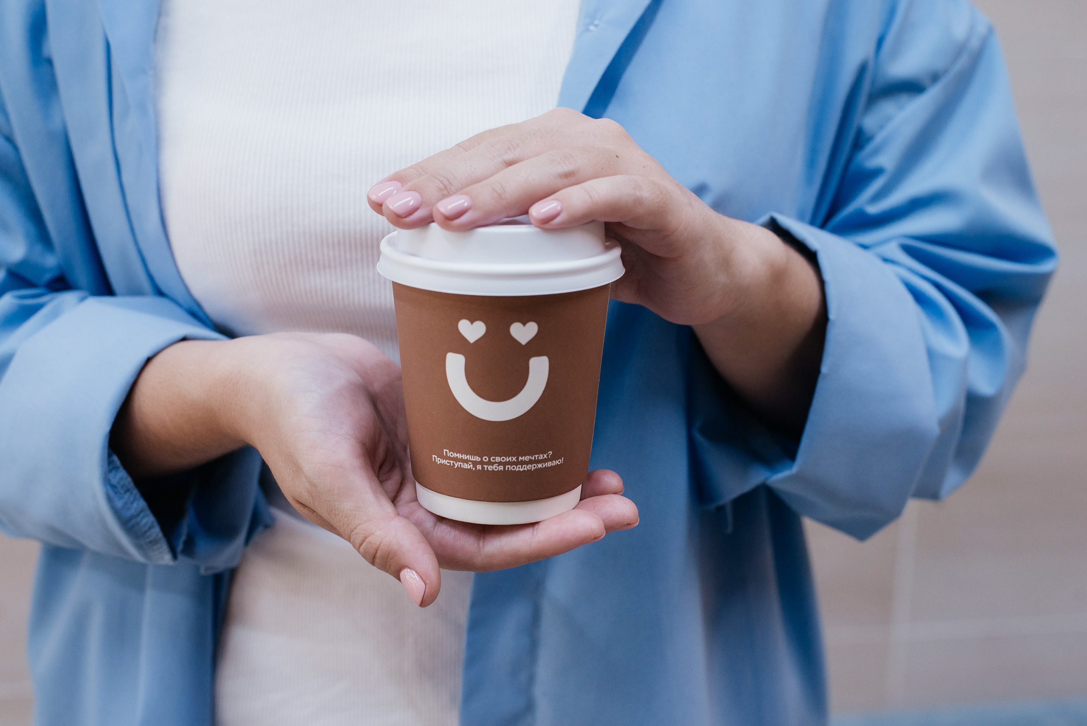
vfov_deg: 27.0
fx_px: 1510
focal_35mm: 50
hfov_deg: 39.6
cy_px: 363
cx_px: 544
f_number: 5.6
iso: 2000
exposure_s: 1/80
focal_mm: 50
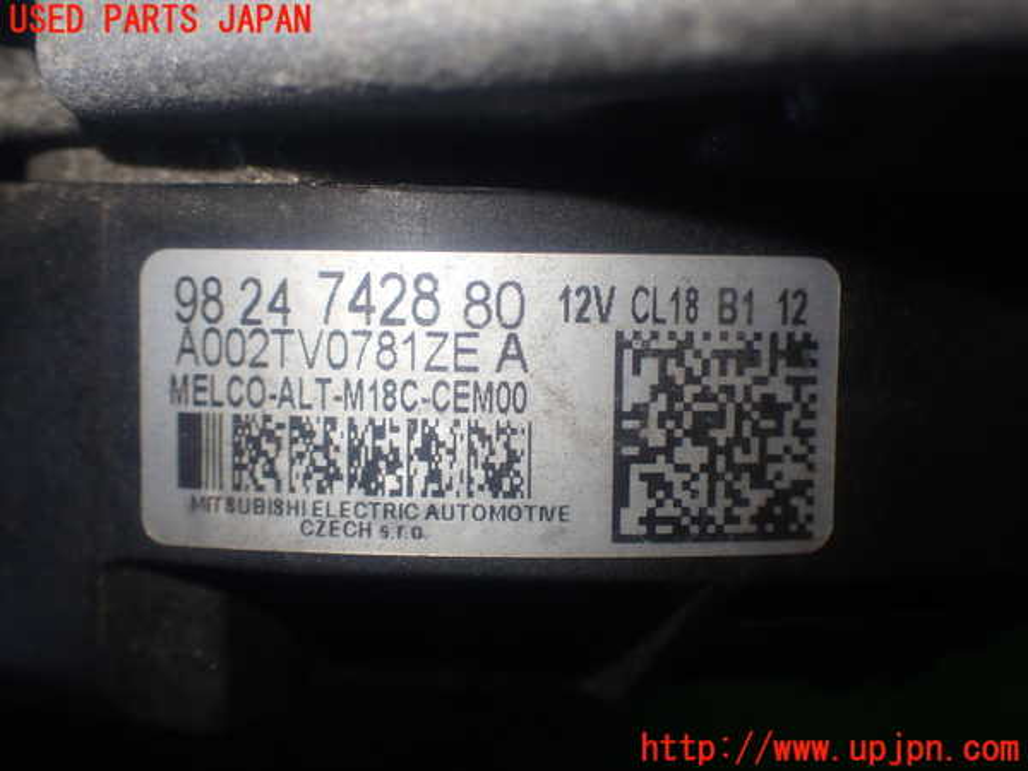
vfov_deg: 30.9
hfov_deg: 40.4
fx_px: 1396
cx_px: 514
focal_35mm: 47
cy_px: 386
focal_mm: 8.4
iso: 200
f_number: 3.1
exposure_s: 1/80
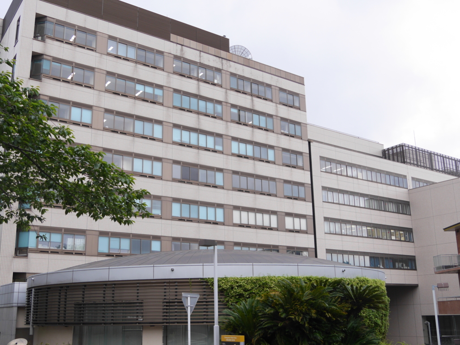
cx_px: 230
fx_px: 385
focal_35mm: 29
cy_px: 172
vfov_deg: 48.2
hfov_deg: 61.7
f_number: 4
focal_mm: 14
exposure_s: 1/125
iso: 200
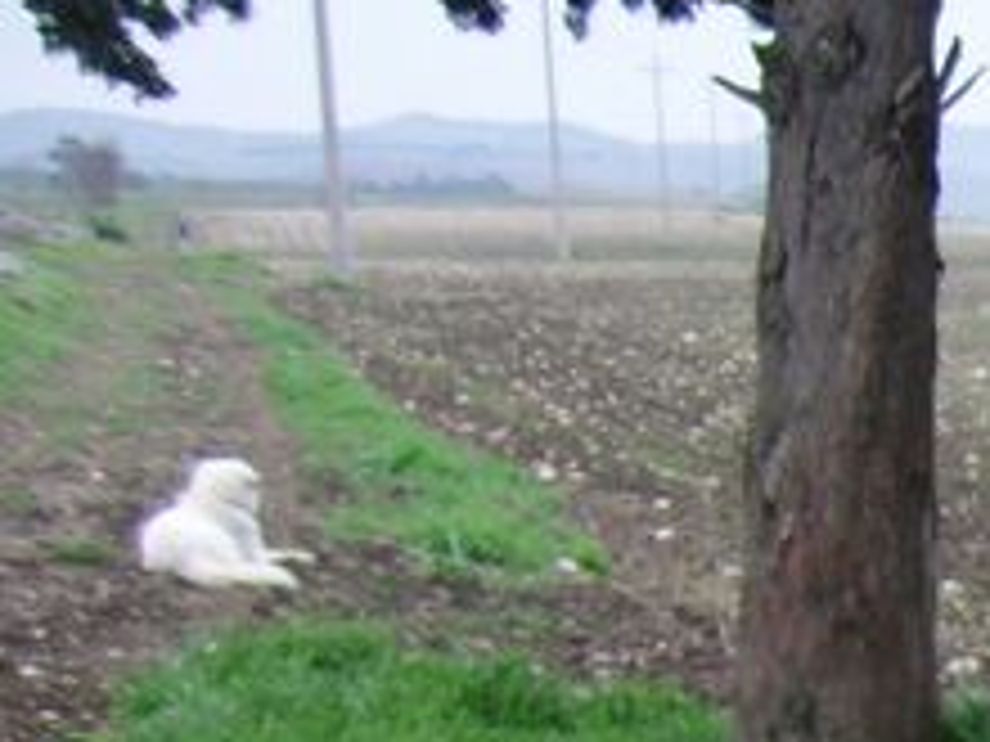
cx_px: 1692
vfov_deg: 11.1
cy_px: 1205
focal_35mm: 127
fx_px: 3632
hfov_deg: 14.0
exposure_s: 1/148
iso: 100
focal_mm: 5.95
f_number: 2.8
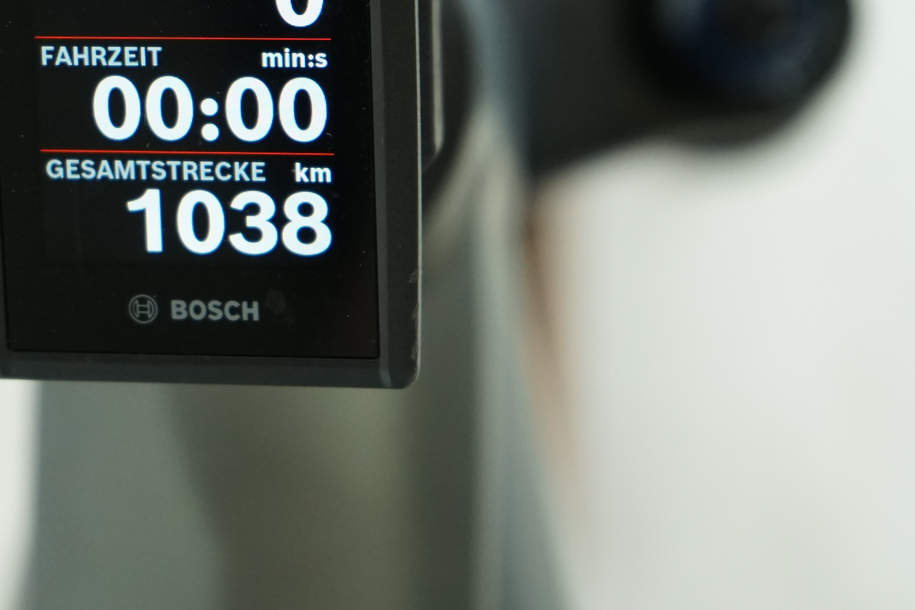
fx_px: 3329
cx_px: 179
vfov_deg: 10.4
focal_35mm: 131
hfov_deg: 15.5
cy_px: 129
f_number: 5.6
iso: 1600
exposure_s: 1/200
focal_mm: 70
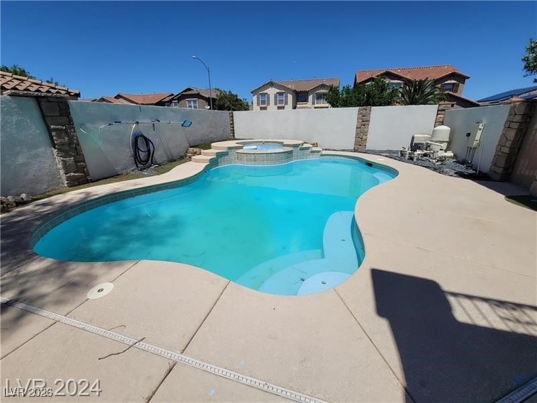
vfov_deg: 89.9
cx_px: 268
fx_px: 202
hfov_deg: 106.2
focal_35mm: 13
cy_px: 202
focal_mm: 2.2
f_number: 2.2
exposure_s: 1/4054
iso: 64
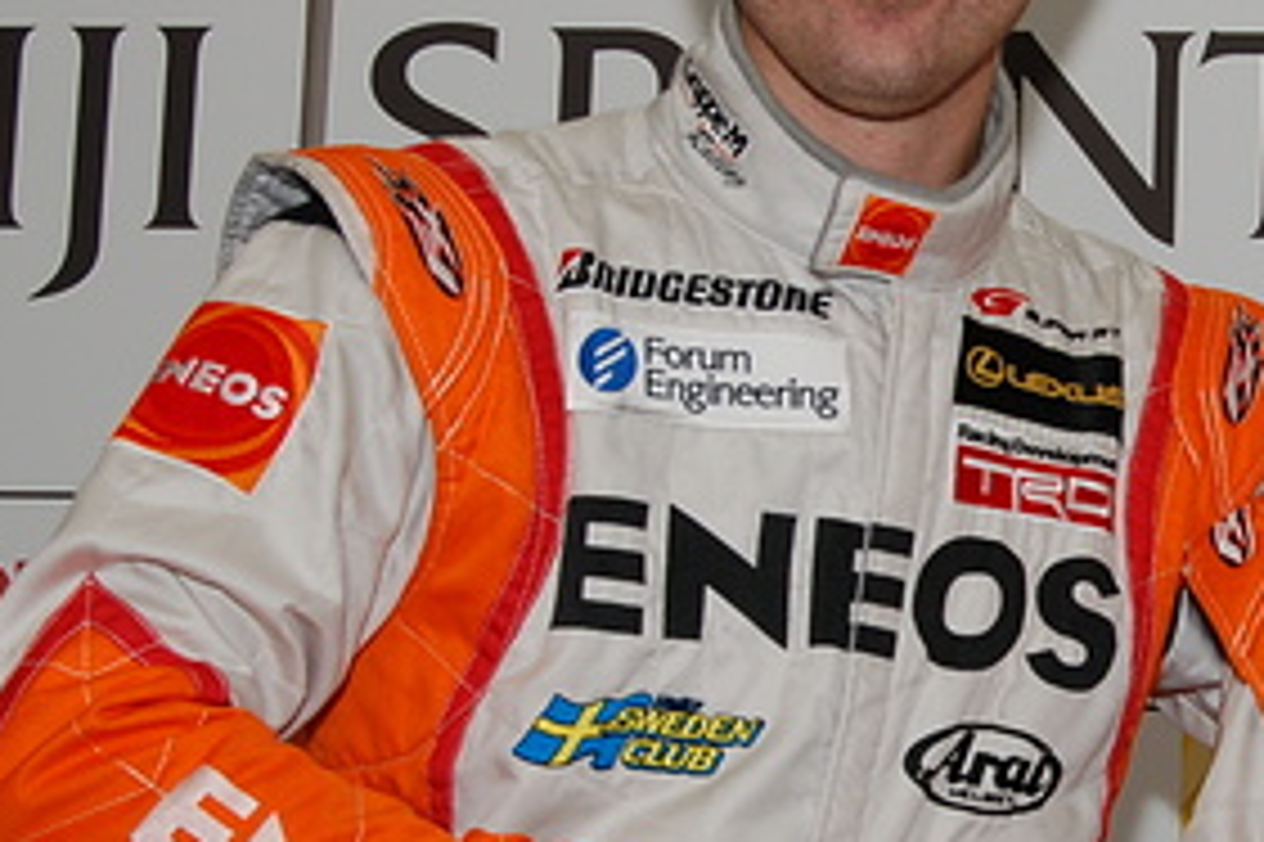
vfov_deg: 10.4
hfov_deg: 15.4
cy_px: 563
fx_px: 4597
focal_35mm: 131
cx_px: 1268
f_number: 8
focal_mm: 34
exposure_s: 1/60
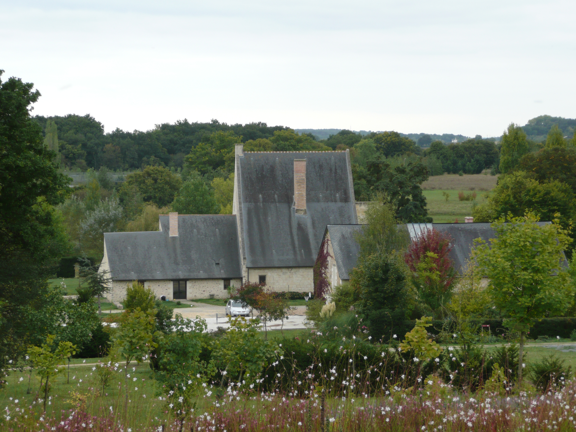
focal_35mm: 103
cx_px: 288
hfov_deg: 19.1
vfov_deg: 14.4
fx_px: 1714
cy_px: 216
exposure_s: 1/60
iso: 100
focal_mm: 16.9
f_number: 4.7
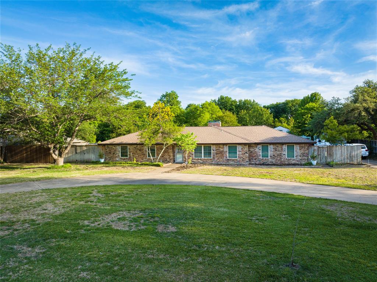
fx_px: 261
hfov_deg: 71.6
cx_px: 188
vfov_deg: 56.7
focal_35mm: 24
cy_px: 141
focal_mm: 12.29
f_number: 7.1
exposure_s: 1/120
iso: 100
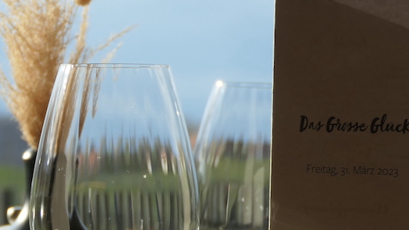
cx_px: 107
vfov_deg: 5.2
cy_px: 202
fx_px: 2538
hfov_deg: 9.2
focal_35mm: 234
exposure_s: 1/640
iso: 125
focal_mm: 28.4
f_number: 4.2
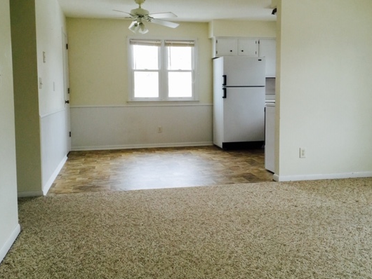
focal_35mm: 35
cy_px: 123
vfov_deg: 40.7
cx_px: 195
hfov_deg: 52.6
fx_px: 376
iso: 40
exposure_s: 1/15
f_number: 2.2
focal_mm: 4.15
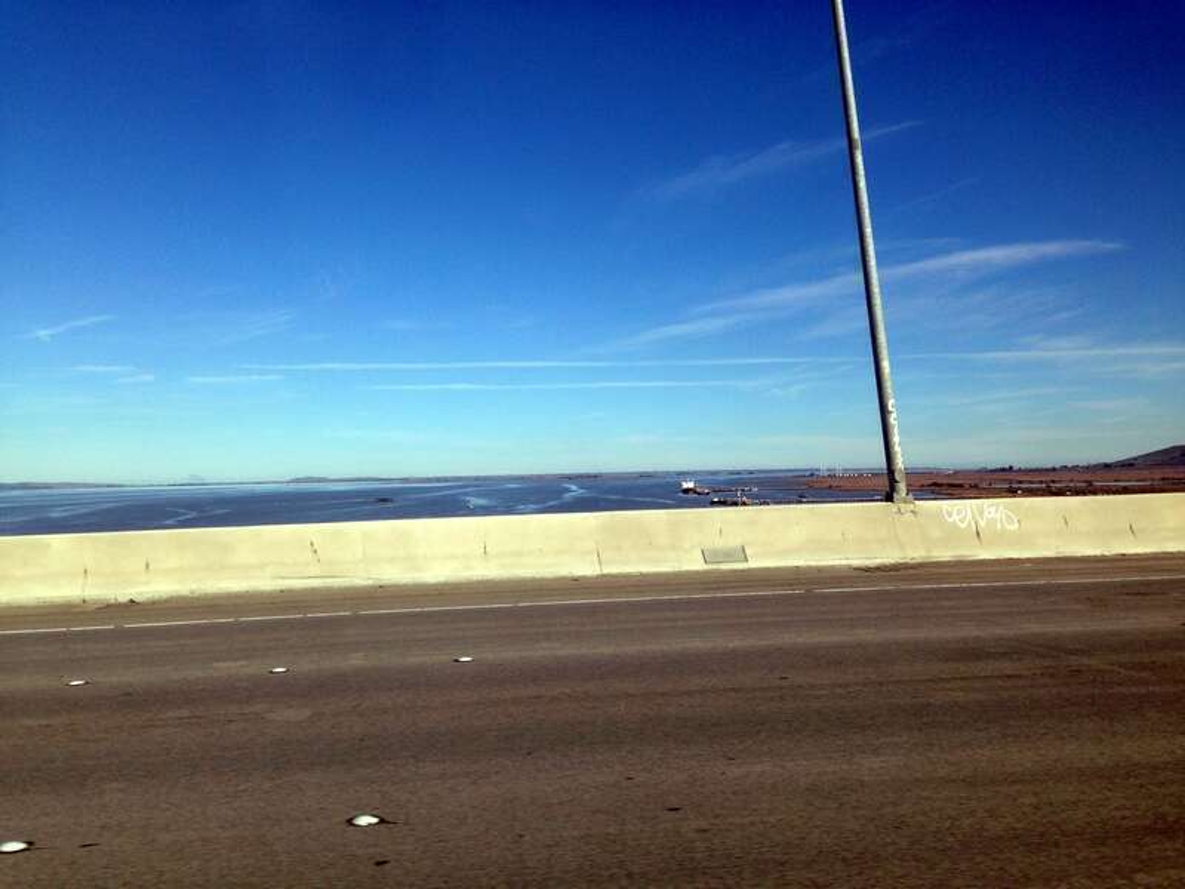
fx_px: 1130
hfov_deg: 55.4
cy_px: 444
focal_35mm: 33
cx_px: 592
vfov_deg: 42.9
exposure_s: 1/1748
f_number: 2.4
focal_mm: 4.13
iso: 50
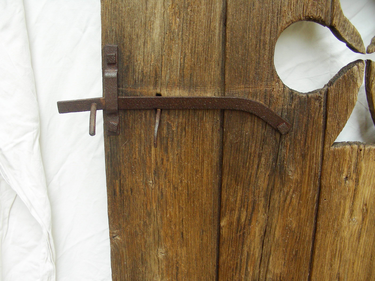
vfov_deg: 37.7
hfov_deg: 49.0
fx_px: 412
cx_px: 188
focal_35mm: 38
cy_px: 140
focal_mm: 6.3
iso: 50
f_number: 3.5
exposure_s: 1/72
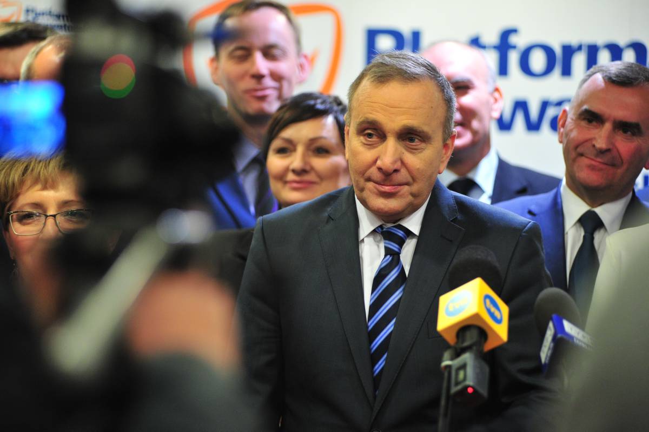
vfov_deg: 10.2
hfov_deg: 15.2
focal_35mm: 135
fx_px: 2433
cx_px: 324
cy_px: 216
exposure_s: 1/160
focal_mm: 135
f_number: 2.8
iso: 3200
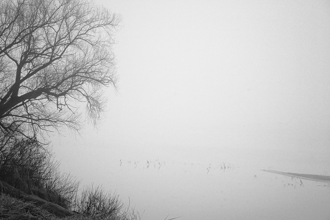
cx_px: 165
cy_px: 110
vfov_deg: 24.6
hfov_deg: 36.2
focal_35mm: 55
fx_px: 504
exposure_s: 1/30
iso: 1250
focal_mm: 55
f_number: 10
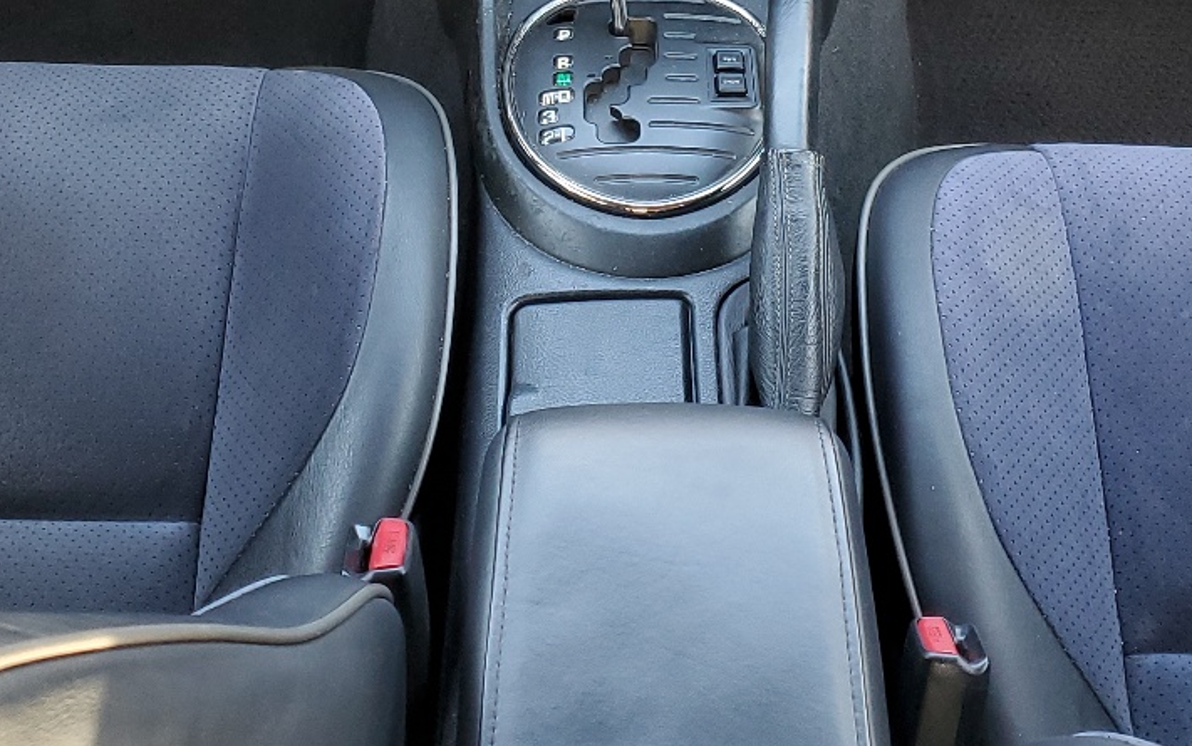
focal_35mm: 62
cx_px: 565
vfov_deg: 20.2
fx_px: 2015
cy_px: -42
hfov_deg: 32.9
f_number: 1.5
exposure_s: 1/60.2
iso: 96
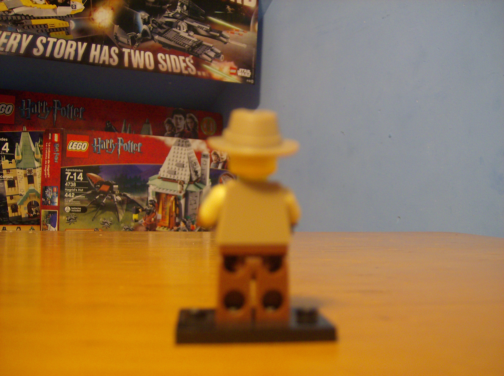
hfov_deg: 51.5
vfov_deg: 39.5
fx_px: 523
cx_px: 252
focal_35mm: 36
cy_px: 188
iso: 200
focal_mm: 6
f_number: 2.8
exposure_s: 1/4.66
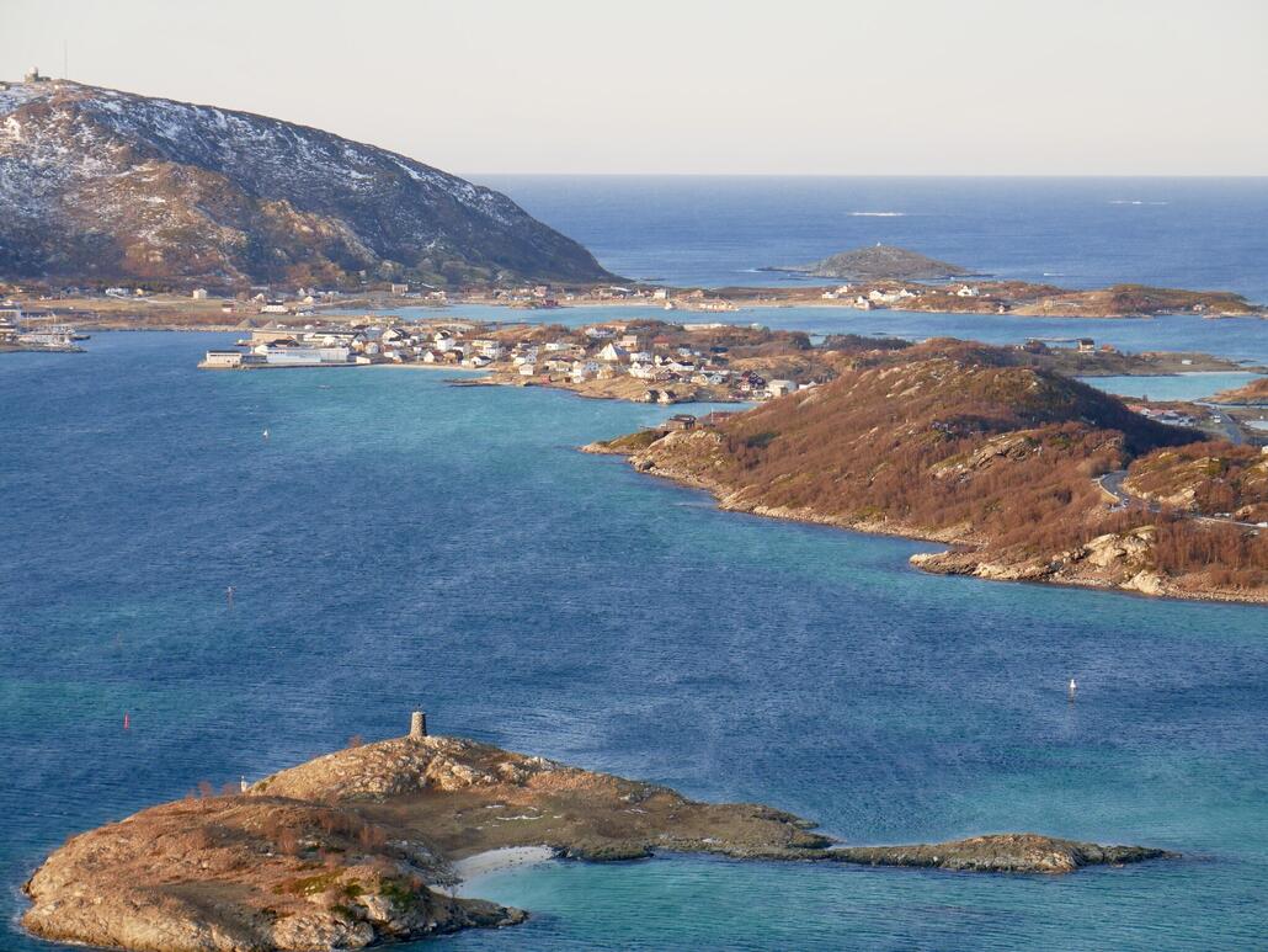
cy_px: 476
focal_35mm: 120
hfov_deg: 16.4
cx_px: 634
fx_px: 4397
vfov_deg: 12.4
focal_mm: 60
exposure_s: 1/125
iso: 200
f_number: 5.6
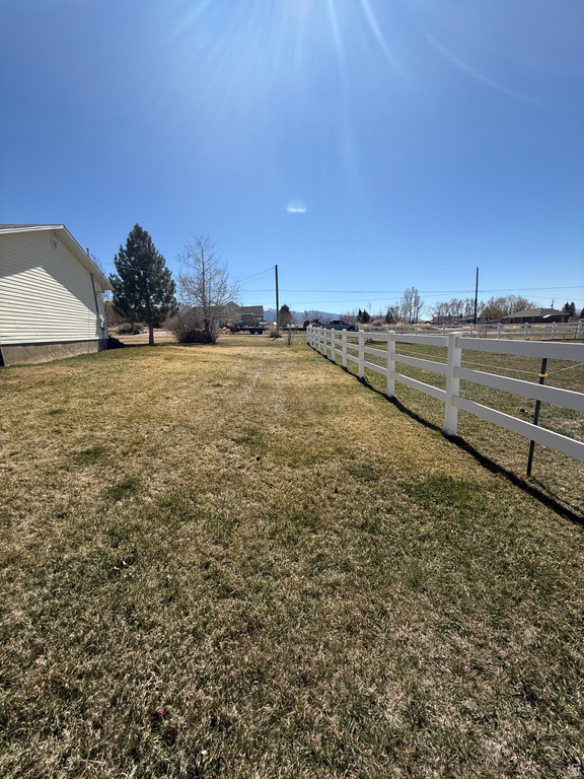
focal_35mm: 14
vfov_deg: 102.1
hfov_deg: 85.7
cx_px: 292
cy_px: 390
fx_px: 315
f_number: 2.2
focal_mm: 2.22
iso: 50
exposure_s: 1/2506
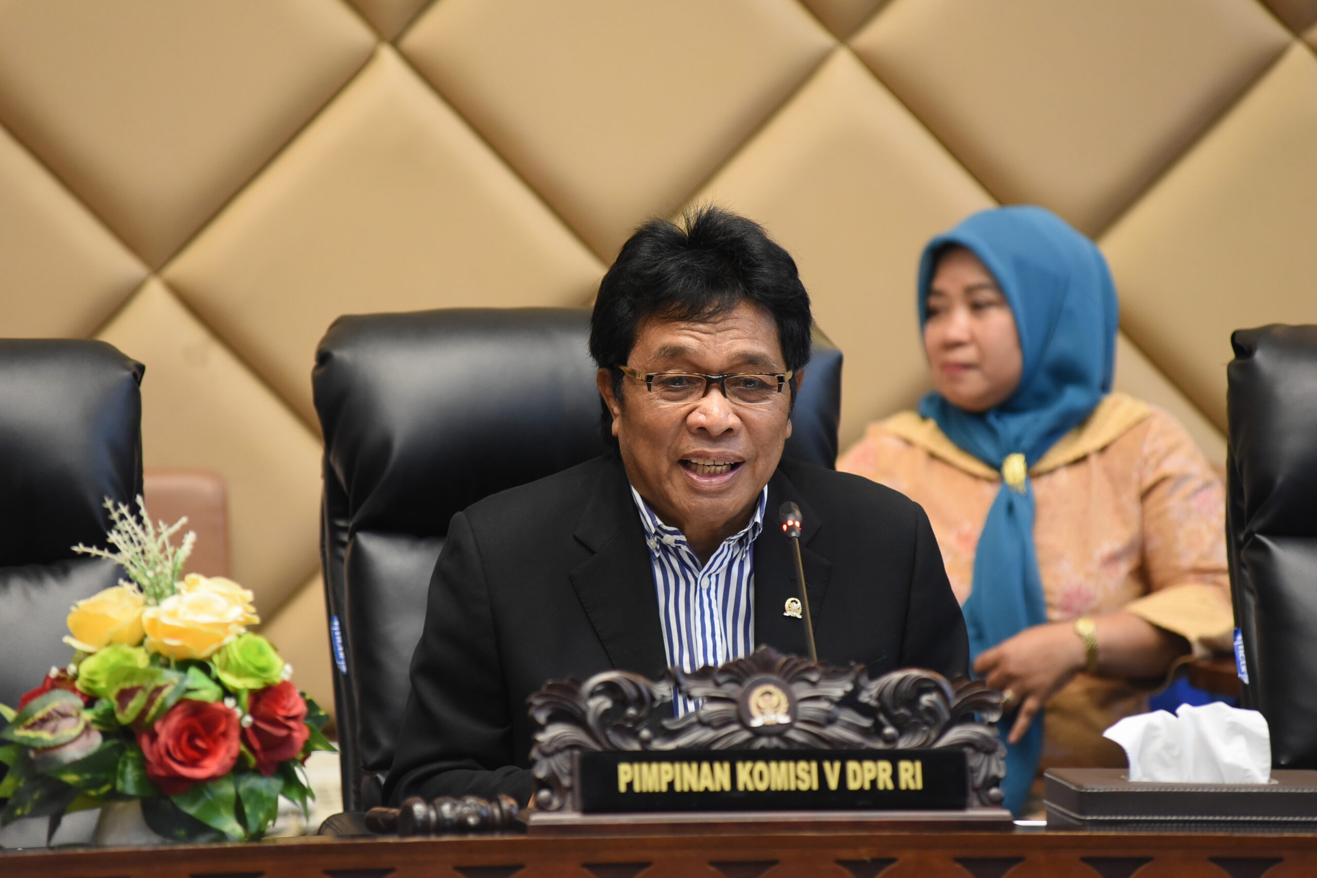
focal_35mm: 200
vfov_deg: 6.9
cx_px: 658
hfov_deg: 10.3
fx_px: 7317
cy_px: 439
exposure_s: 1/125
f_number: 4
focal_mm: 200
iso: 3200
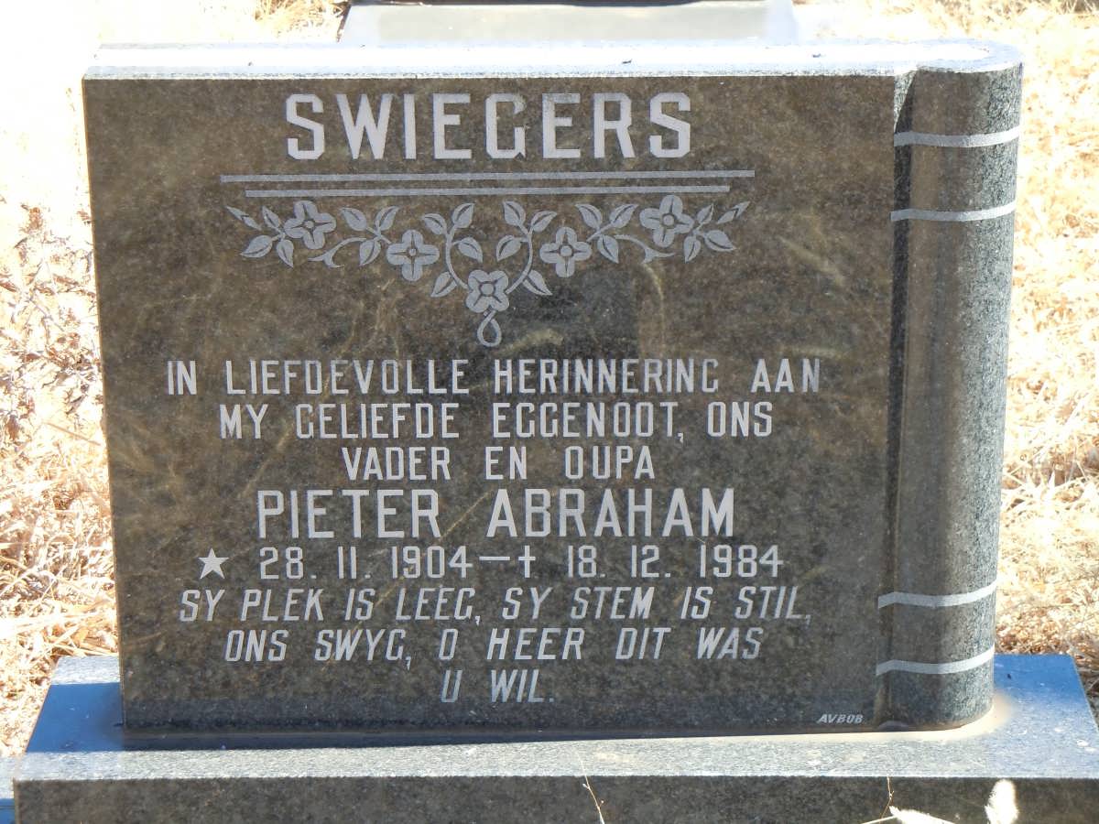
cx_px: 550
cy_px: 412
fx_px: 3238
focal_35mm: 102
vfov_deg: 14.5
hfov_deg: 19.3
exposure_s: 1/200
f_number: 4.5
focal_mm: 18.3
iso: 200
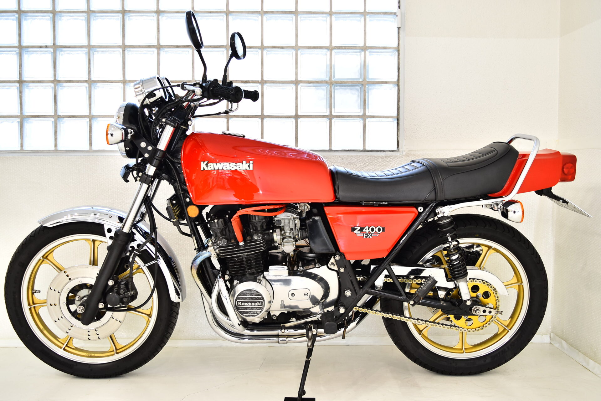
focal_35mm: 32
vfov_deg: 41.7
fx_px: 526
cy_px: 200
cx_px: 300
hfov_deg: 59.5
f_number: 3.8
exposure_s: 1/25
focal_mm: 21
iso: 160
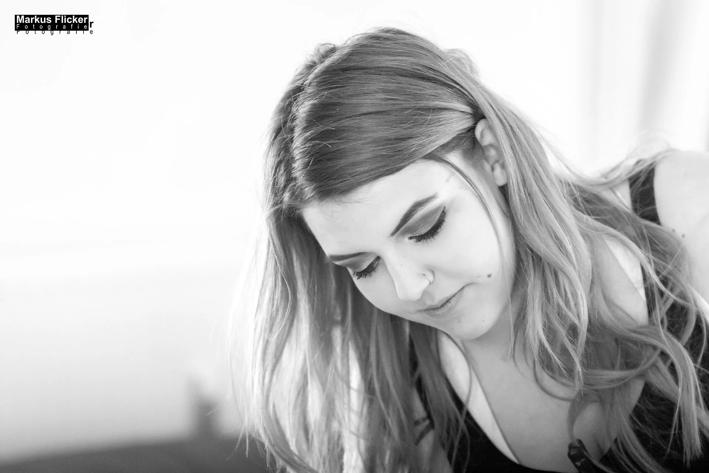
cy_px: 236
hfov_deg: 10.5
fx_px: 3840
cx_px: 354
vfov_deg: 7.0
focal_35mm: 195
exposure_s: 1/320
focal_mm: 130
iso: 3200
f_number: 2.8
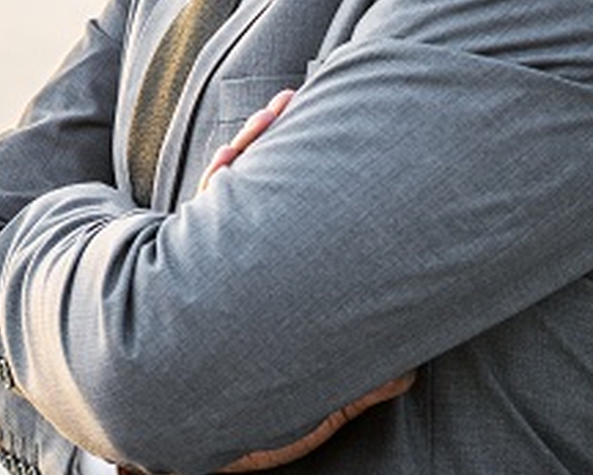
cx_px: 11
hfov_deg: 11.9
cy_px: -118
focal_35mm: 160
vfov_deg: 9.5
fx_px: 2809
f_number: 4
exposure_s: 1/100
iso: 100
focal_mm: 46
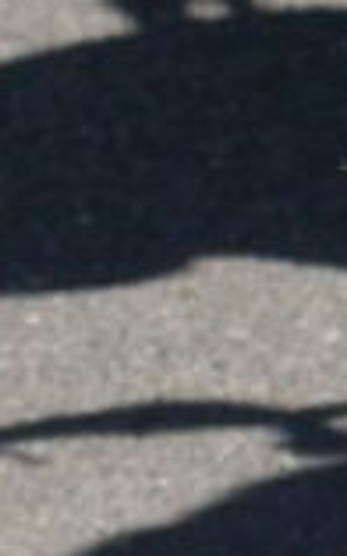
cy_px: 418
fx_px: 12601
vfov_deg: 2.5
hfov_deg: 1.6
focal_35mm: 832
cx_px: 960
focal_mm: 32
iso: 100
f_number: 6.5
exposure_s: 1/341
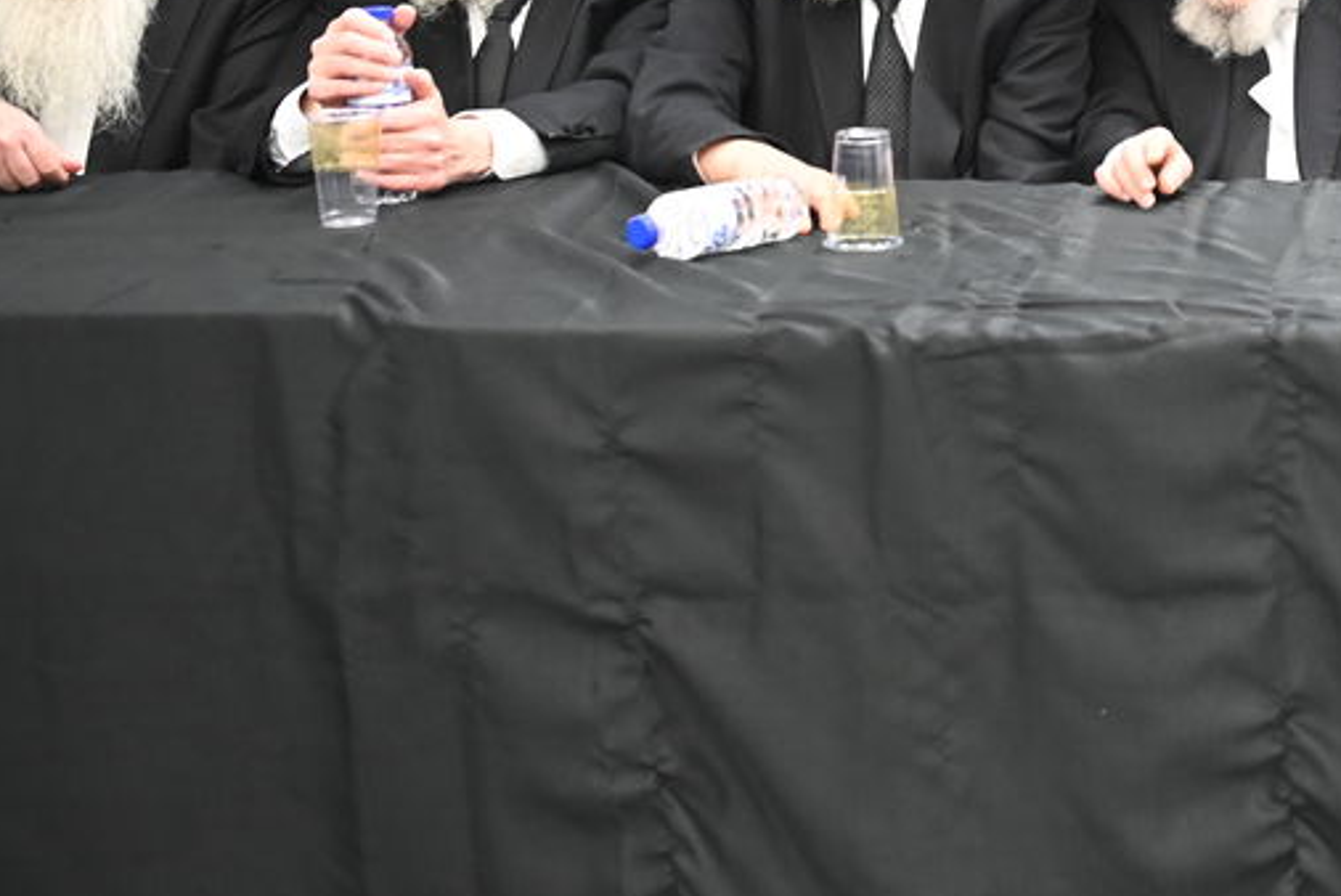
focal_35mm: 105
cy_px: -140
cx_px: 1749
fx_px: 3913
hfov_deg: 18.1
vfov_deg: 12.8
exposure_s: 1/160
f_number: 3.5
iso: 2000
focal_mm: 38
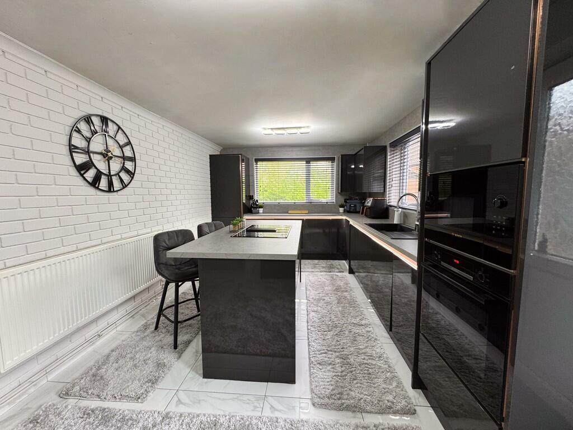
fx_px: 232
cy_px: 215
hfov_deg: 102.1
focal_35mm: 14
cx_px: 286
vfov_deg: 85.7
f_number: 2.2
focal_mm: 2.22
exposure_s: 1/50
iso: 200
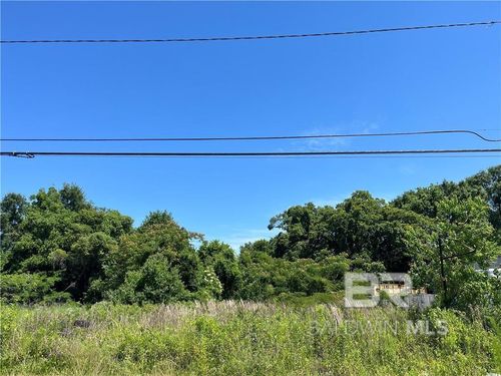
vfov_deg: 53.1
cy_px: 188
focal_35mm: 26
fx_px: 376
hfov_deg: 67.3
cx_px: 250
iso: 50
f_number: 1.6
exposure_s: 1/2755
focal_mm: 5.1
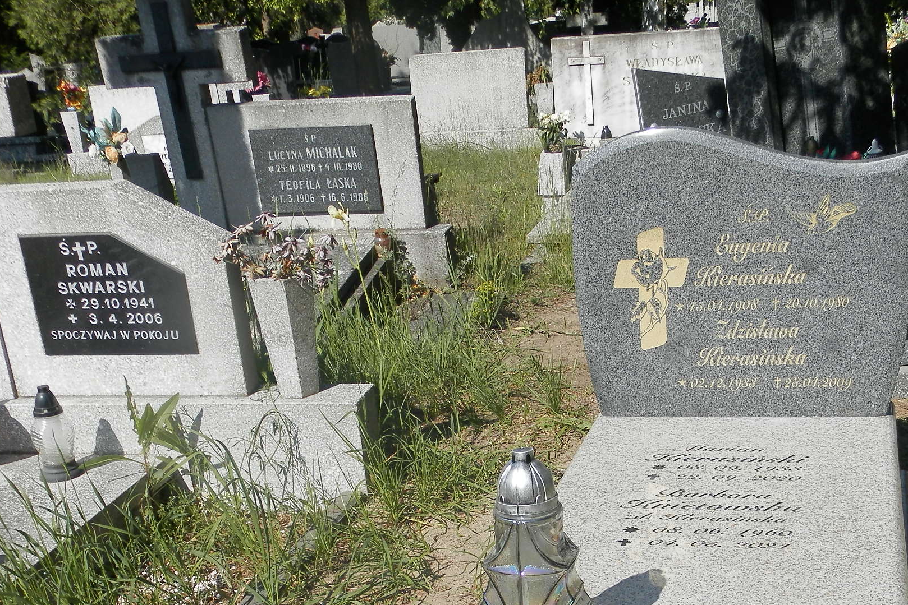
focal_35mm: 51
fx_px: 1286
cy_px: 538
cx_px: 522
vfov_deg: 25.7
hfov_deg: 38.8
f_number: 9.1
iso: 80
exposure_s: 1/160
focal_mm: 5.5
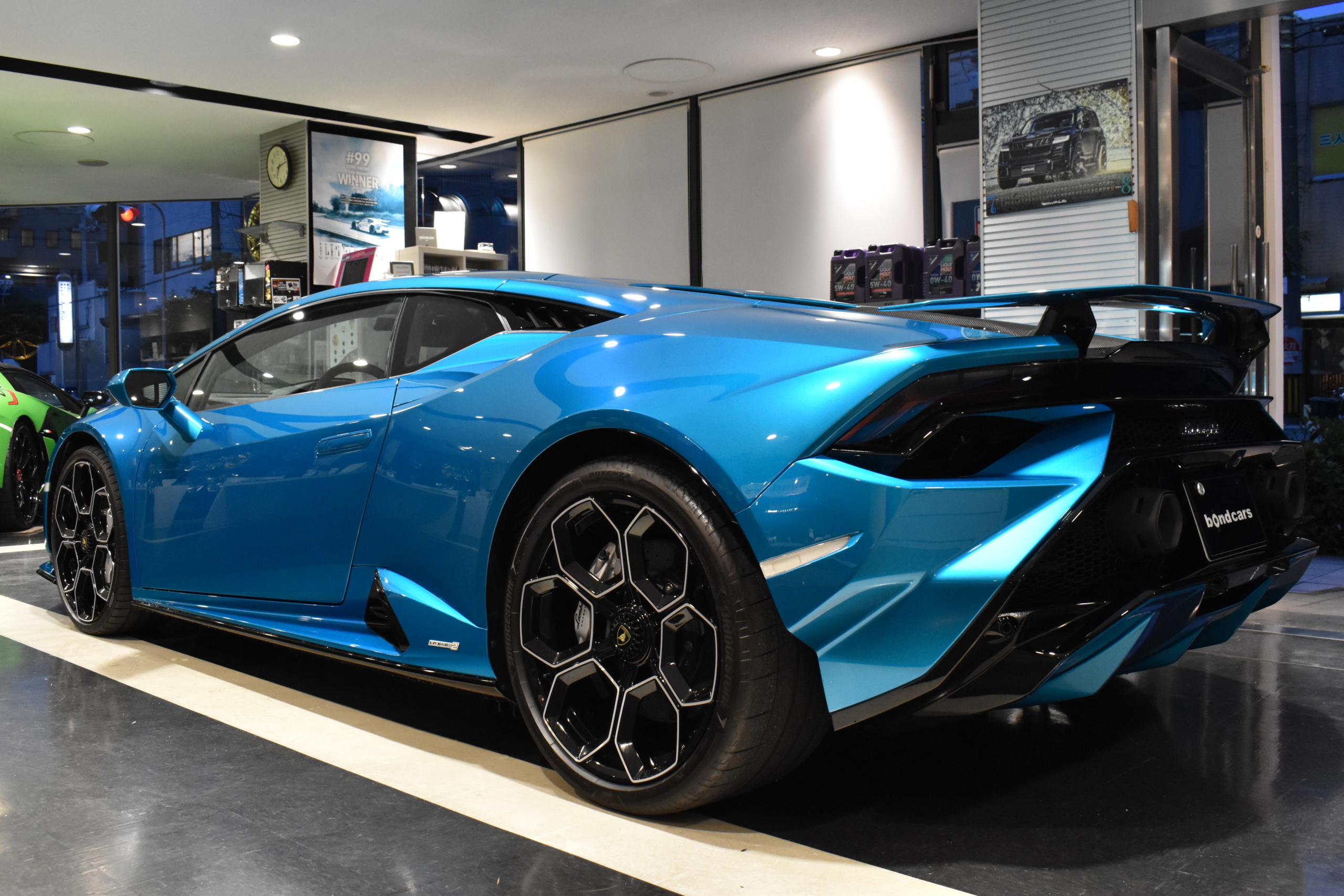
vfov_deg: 40.0
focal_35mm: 33
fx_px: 1232
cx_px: 672
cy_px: 448
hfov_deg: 57.2
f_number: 8
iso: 2200
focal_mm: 22
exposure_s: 1/40
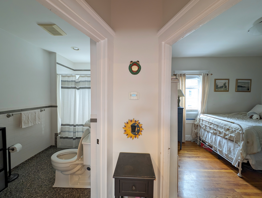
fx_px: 91
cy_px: 99
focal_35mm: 12
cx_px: 131
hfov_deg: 110.5
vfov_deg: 94.6
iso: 87
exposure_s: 1/40
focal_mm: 2.23
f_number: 1.95
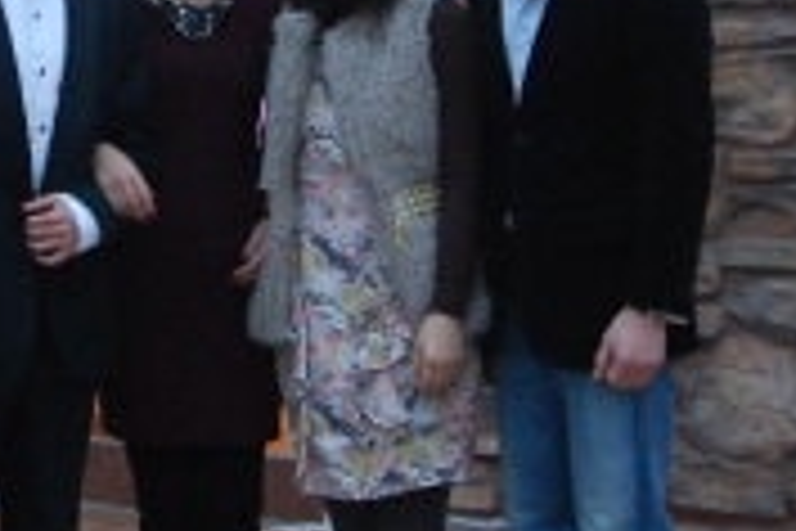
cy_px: -106
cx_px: -49
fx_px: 4134
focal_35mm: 187
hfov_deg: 10.9
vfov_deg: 7.3
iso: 1000
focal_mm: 32
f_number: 2.8
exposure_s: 1/25
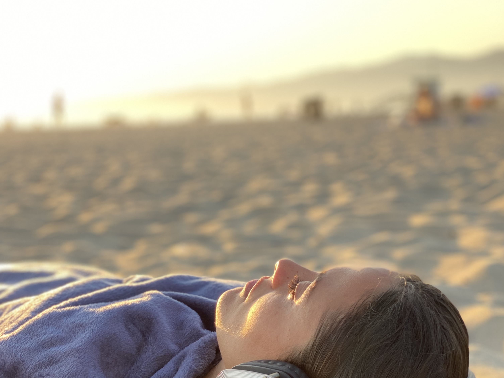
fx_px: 1019
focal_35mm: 70
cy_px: 307
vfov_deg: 20.7
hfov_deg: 27.8
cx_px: 253
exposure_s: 1/133
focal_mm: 6
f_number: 2
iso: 20
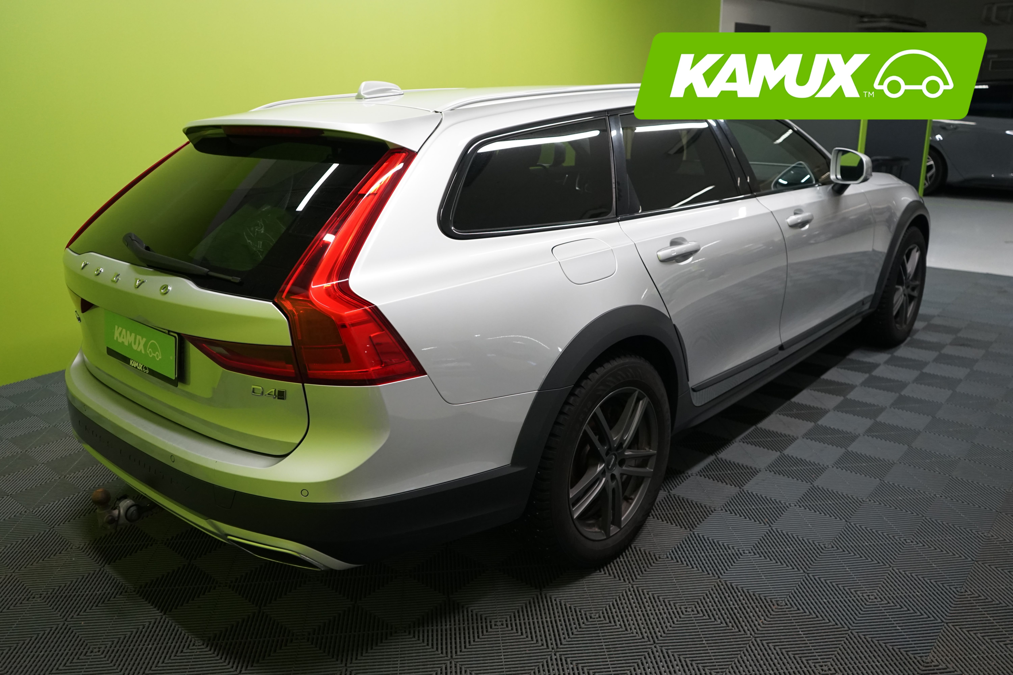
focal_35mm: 28
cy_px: 338
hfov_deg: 65.5
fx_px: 788
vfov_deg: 46.4
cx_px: 506
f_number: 4.5
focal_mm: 28
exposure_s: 1/50
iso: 1600
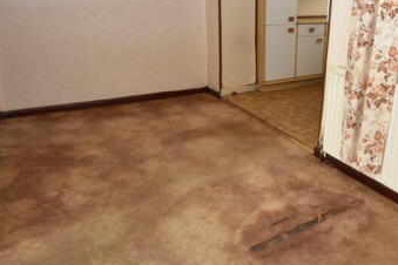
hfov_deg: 60.8
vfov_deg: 44.2
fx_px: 321
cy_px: 85
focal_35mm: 29
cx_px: 289
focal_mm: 10
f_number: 3.5
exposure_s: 1/60
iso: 1250
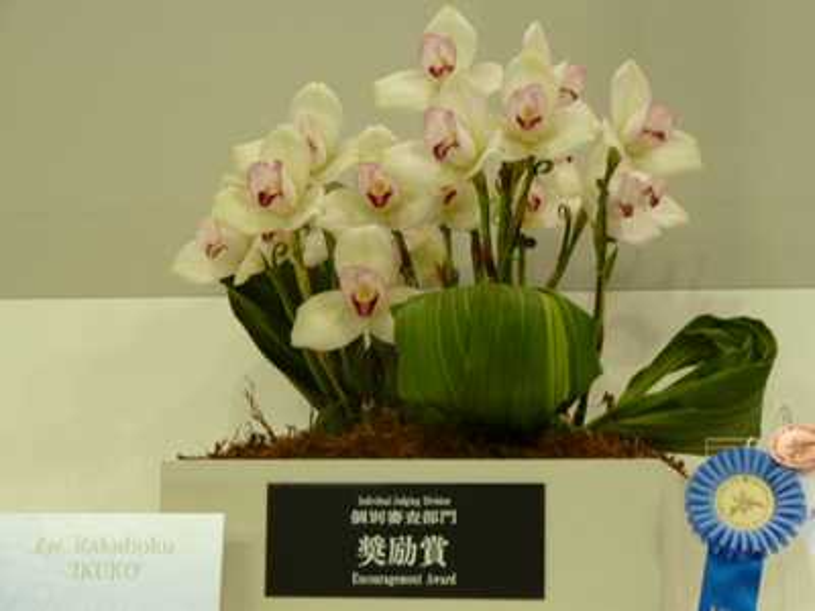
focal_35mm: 96
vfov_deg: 15.4
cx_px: 408
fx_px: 2260
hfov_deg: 20.4
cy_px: 306
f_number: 4.3
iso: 160
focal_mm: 15.8
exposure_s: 1/50
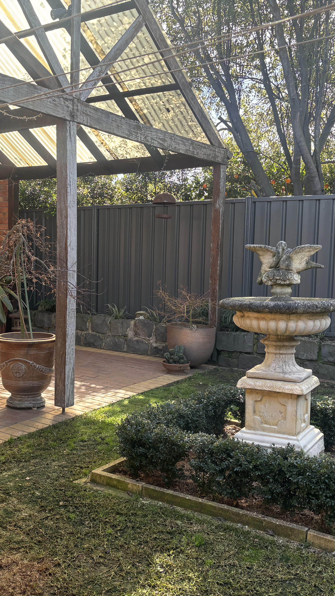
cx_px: 73
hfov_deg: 30.5
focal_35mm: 38
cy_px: 299
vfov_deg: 52.8
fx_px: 600
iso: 50
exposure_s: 1/207
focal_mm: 5.96
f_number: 1.6
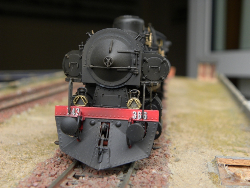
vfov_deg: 28.0
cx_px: 125
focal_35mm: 52
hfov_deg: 36.8
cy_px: 94
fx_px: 376
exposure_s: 1/62
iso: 135
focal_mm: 9.2
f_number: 3.5
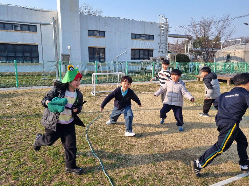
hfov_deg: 67.3
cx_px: 124
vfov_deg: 53.1
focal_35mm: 26
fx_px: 187
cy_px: 93
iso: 50
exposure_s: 1/1376
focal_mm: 5.4
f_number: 1.8
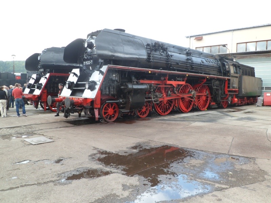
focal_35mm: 27
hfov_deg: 65.3
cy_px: 102
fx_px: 211
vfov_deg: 51.4
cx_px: 136
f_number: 3.3
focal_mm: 4.9
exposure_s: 1/60
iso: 80
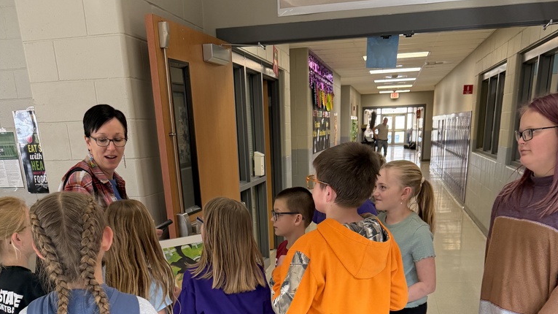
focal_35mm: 35
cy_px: 326
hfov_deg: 56.6
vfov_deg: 30.8
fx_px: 518
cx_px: 279
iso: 250
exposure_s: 1/120
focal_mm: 6.76
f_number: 1.78
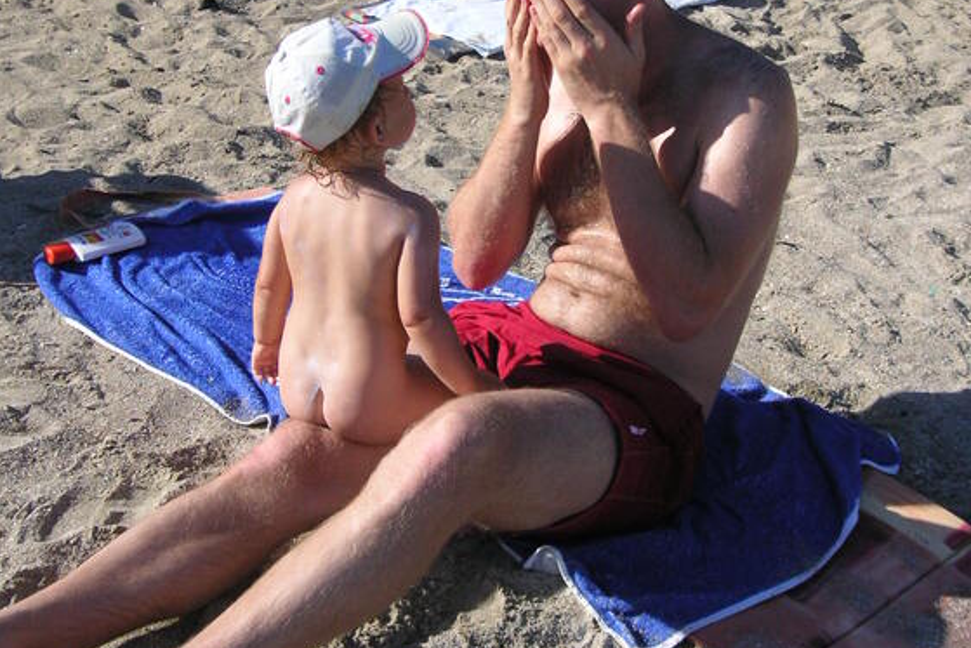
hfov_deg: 32.9
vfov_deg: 22.2
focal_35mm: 61
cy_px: 252
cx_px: 505
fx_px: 1646
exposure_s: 1/180
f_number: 8
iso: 50
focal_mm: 6.9
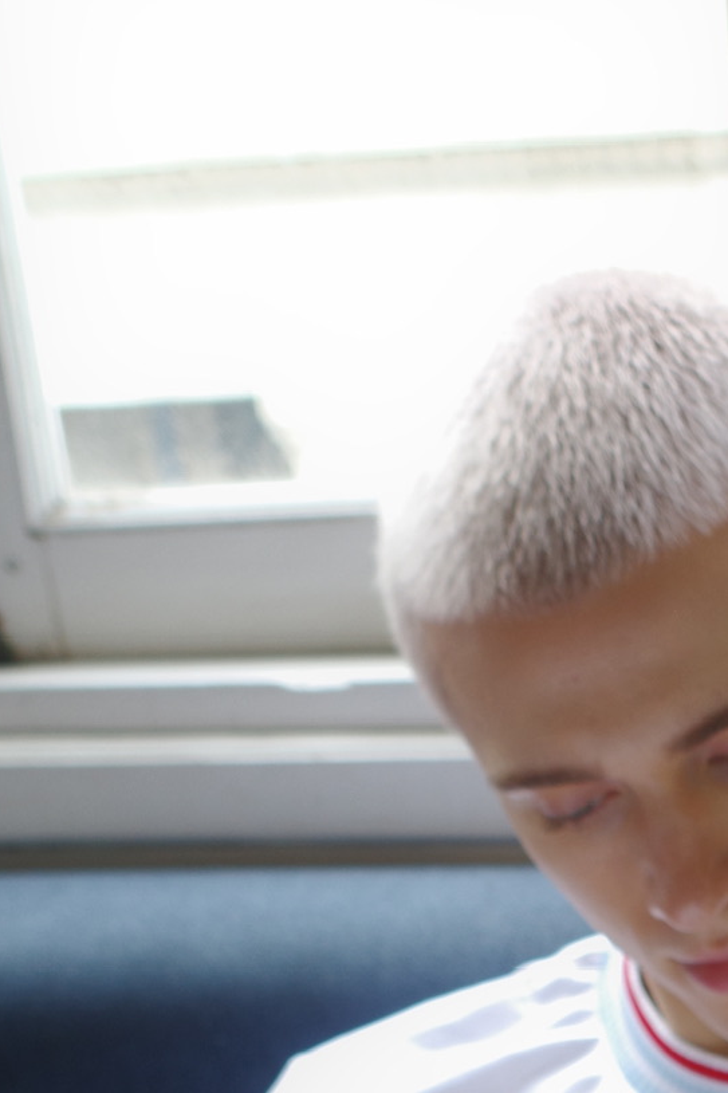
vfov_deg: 19.0
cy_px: 1447
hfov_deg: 13.5
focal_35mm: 99
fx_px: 3004
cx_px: 843
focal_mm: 18.3
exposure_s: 1/100
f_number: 2.8
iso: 160
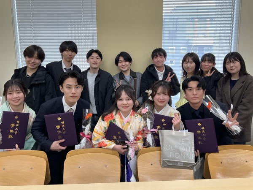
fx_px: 212
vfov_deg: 48.2
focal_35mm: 29
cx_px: 126
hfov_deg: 61.7
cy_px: 95
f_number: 1.8
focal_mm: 3
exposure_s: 1/50
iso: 50
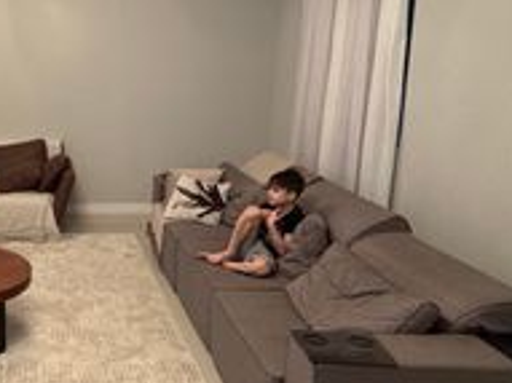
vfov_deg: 32.8
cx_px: -3
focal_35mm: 44
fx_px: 650
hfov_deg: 38.1
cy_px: 171
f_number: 2.2
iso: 500
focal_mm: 2.22
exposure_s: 1/60
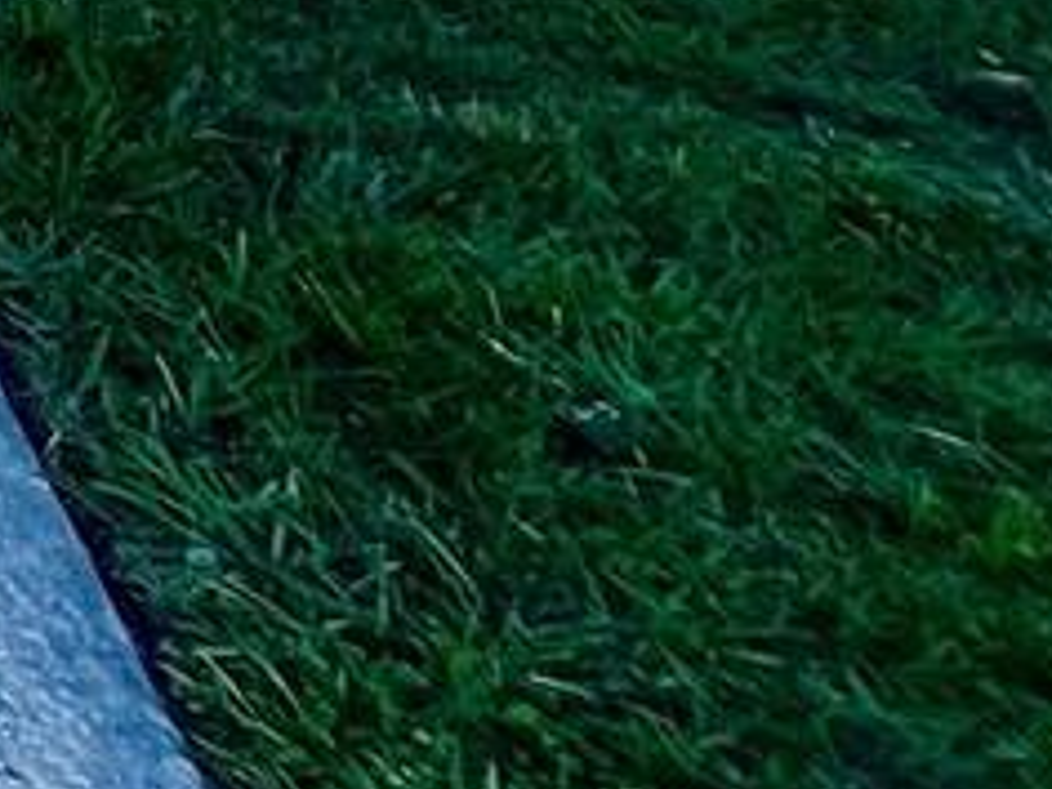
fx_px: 2674
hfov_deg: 11.1
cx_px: -2198
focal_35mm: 88
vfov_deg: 11.6
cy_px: -1422
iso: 32
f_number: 1.8
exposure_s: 1/501
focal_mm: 1.57
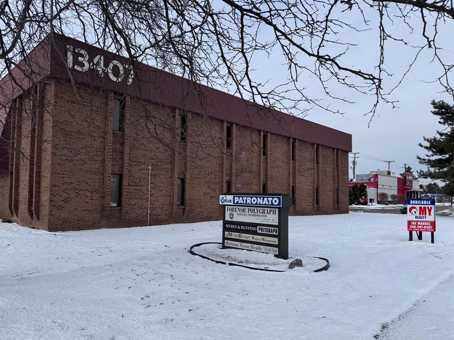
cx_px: 224
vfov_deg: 54.9
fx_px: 328
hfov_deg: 69.4
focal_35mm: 25
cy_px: 174
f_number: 1.78
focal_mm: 6.76
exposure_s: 1/5348
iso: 80
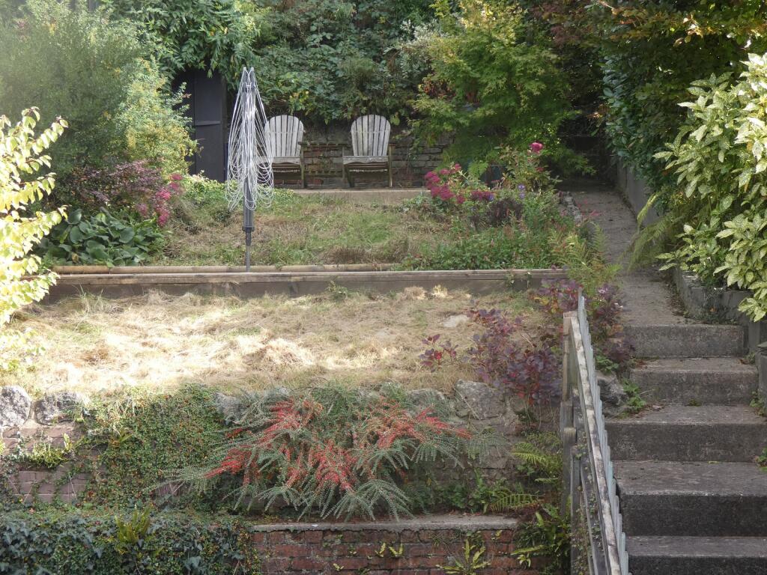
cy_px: 288
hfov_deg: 24.7
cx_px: 384
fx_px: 1750
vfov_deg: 18.7
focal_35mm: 79
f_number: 4.5
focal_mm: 14.1
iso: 80
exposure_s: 1/100
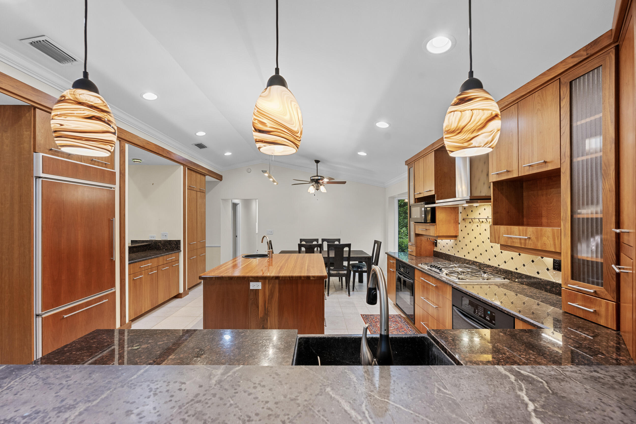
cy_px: 212
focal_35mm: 14
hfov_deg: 104.3
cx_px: 318
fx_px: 247
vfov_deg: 81.2
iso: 500
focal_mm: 14
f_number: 7.1
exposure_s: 1/5
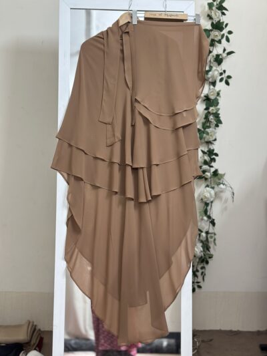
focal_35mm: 48
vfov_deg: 39.6
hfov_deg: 30.3
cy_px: 178
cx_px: 134
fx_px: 493
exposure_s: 1/50
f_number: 1.78
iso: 250
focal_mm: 6.86
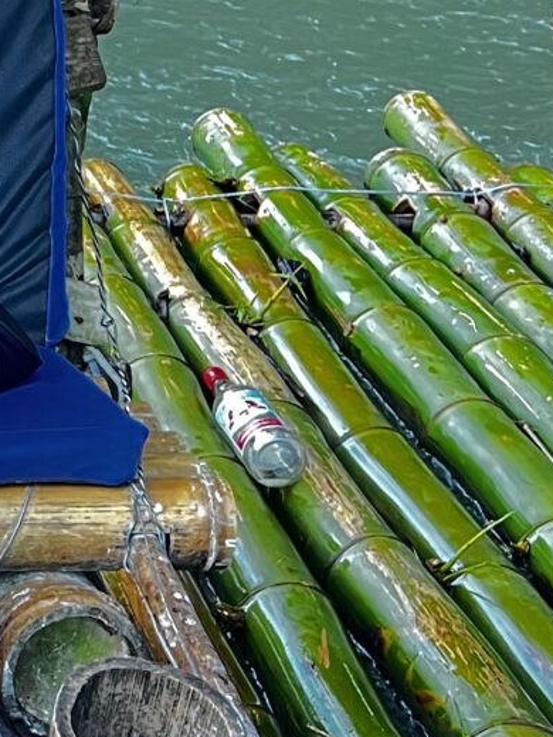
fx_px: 2045
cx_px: -461
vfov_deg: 20.3
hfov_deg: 13.7
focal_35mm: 96
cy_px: 203
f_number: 1.5
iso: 200
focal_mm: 5.7
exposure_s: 1/60
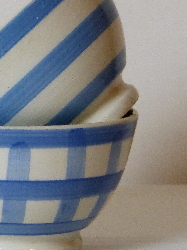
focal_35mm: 286
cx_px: 7
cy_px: 110
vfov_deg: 6.9
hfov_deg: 5.2
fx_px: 2060
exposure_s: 1/80
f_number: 2.8
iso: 320
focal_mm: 22.6
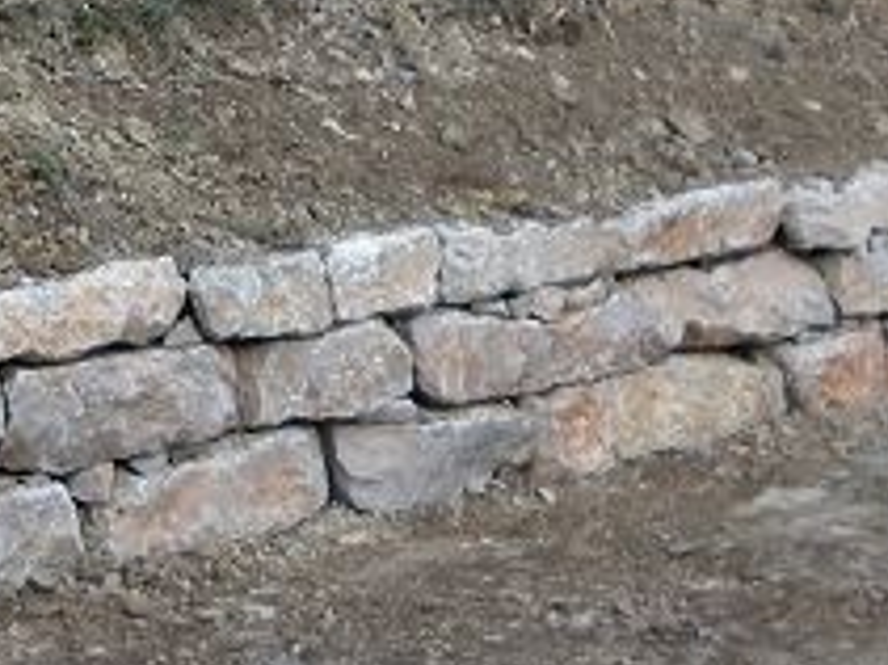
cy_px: -67
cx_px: 147
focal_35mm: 106
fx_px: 2718
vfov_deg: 13.7
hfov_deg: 18.3
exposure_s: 1/100
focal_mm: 5
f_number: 2.8
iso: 80
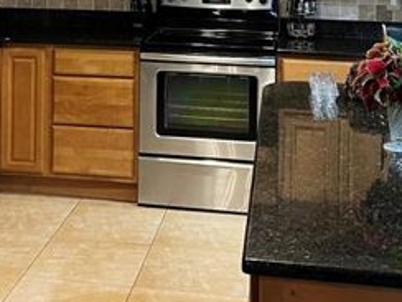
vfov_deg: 18.3
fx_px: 871
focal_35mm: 75
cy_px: -87
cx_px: 121
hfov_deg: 25.8
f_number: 1.5
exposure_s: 1/60
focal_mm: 5.7
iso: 200
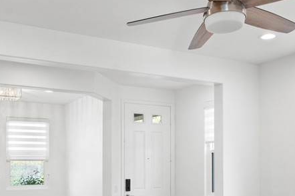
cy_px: 171
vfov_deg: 29.4
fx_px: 360
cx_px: 123
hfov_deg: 44.4
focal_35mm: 44
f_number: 6.3
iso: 400
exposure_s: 1/30
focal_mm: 19
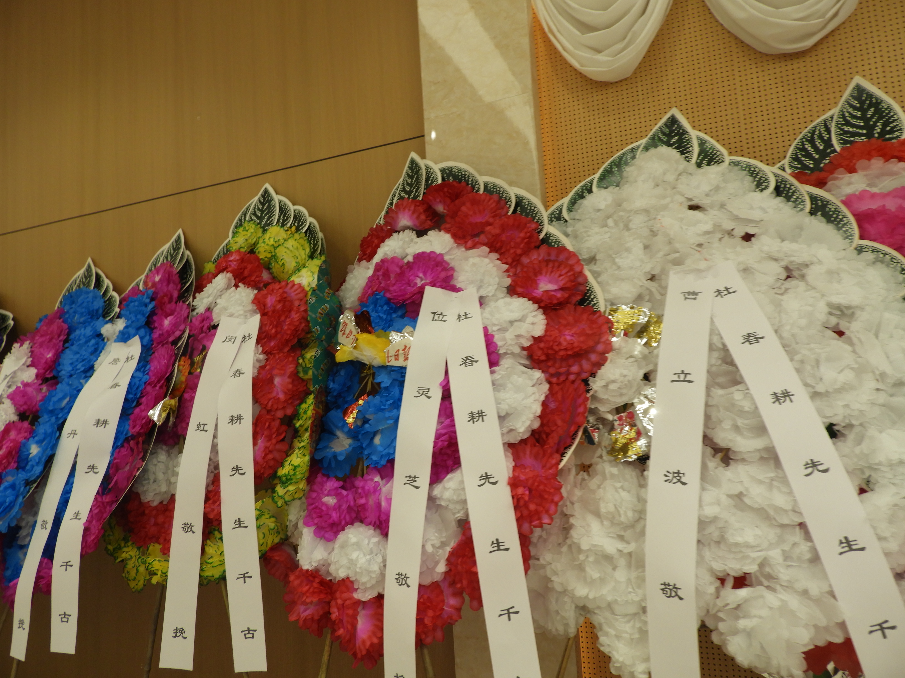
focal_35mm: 24
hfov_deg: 71.6
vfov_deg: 56.8
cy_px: 339
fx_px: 627
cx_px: 452
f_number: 3.3
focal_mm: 4.3
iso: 100
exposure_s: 1/50
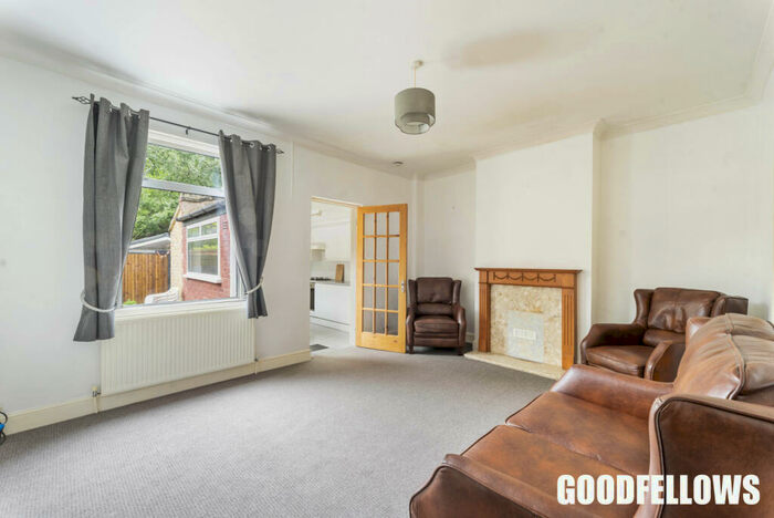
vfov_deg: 81.3
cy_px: 259
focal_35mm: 14
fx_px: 301
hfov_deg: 104.2
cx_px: 387
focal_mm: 14
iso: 50
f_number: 11
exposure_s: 13
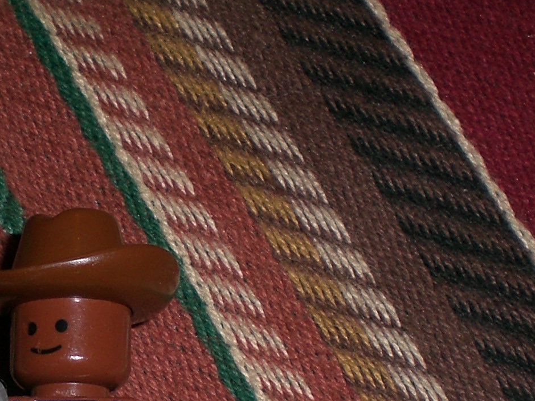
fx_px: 1762
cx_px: 27
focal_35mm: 114
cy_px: 480
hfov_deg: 17.0
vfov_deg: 12.7
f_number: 4.4
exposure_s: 1/60
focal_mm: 6.3
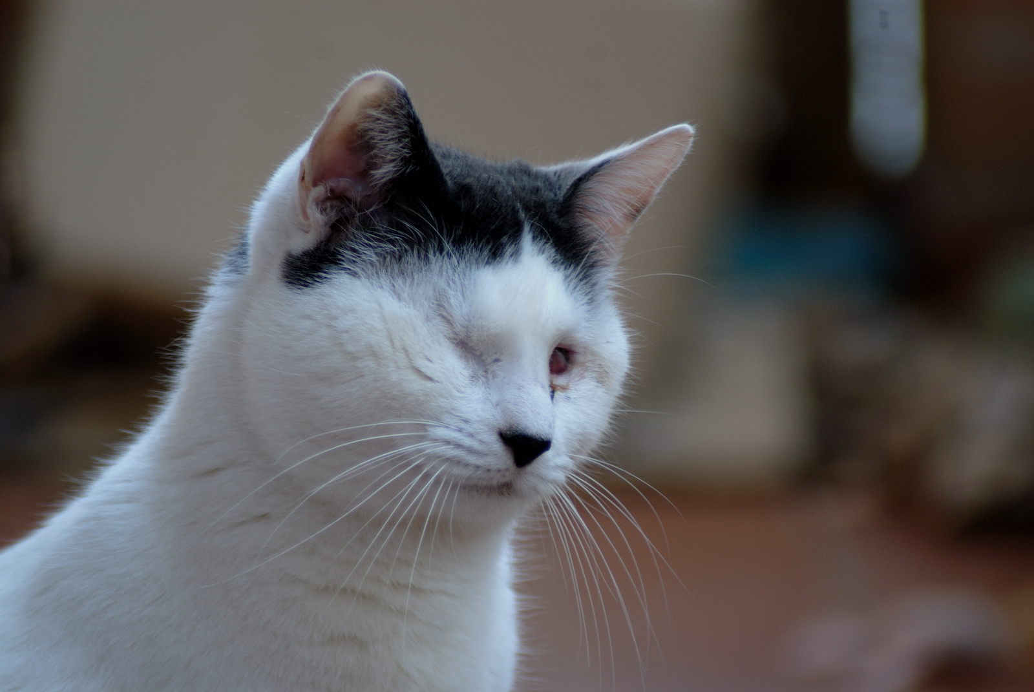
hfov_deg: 5.5
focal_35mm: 375
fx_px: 10783
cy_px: 346
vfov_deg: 3.7
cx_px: 517
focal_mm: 250
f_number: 5.3
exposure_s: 1/20
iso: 125
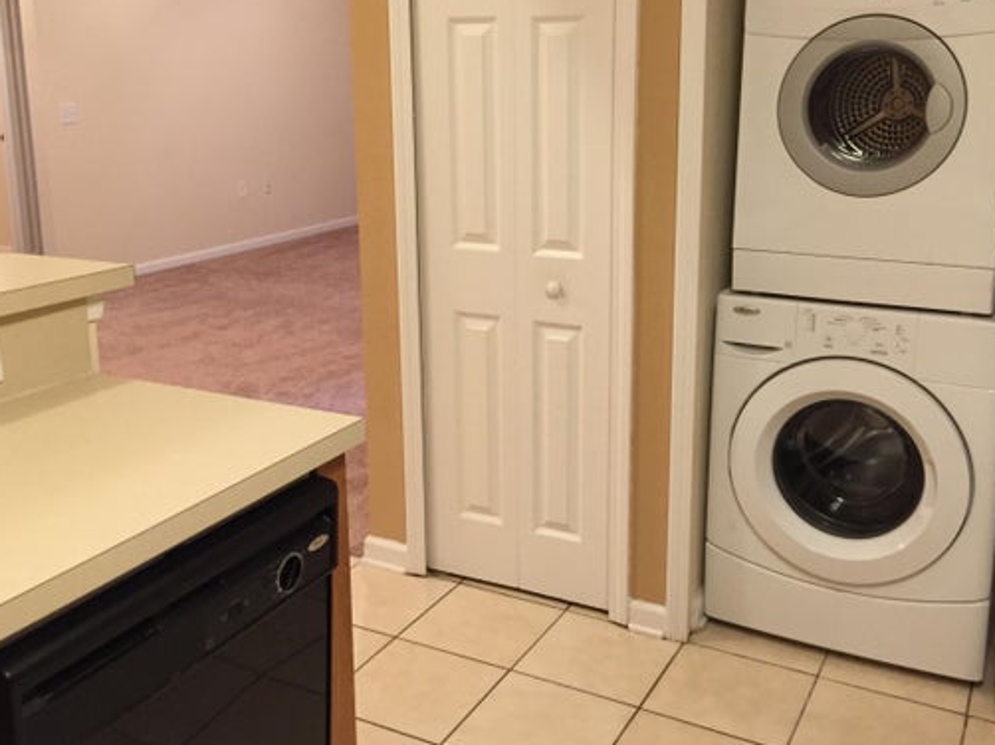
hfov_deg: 50.2
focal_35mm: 37
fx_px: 1063
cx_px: 498
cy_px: 291
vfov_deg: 38.4
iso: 200
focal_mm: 4.15
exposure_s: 1/30
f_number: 2.2
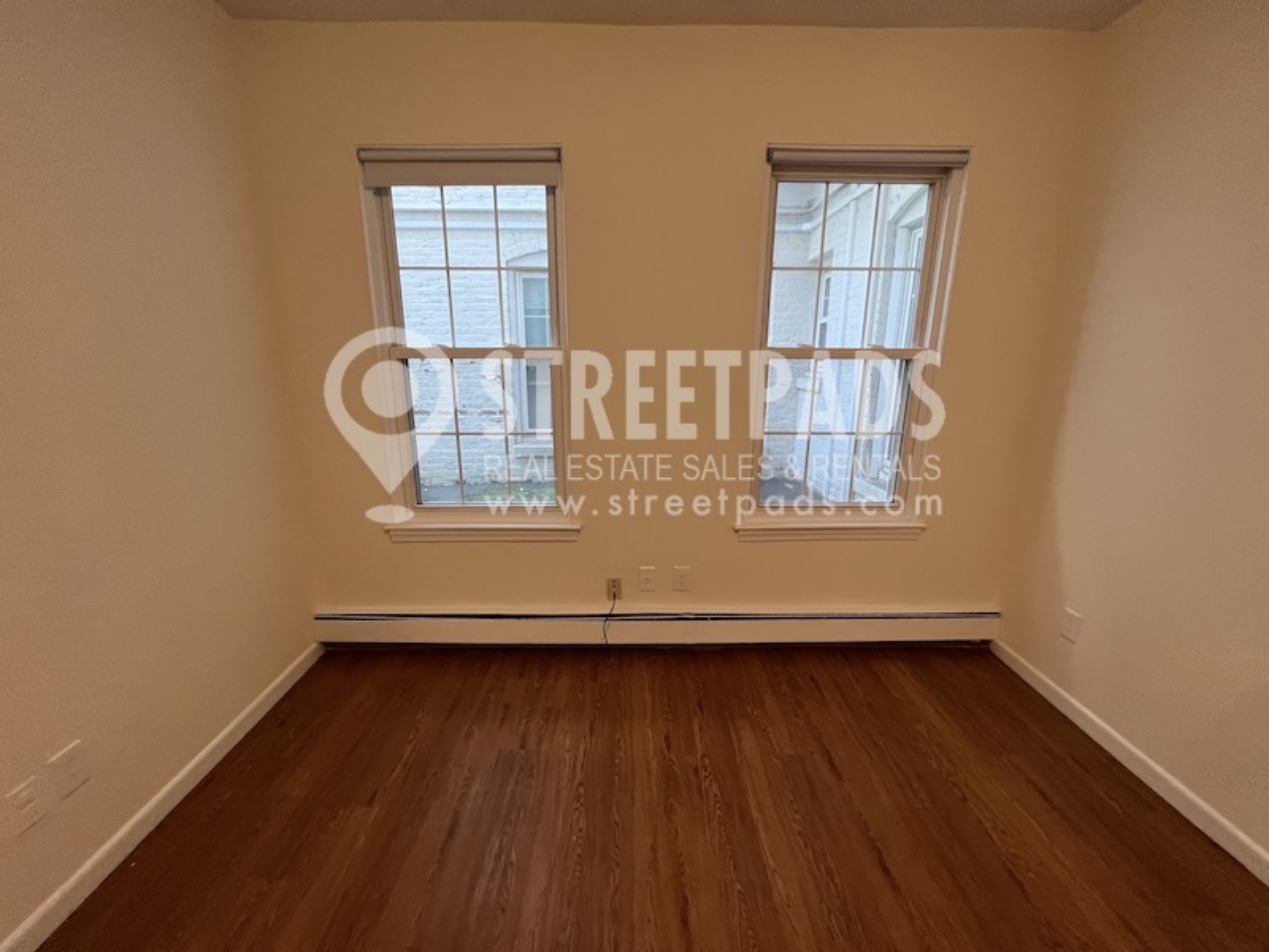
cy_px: 476
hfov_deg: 106.2
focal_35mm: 13
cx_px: 634
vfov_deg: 89.9
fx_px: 477
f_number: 1.8
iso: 200
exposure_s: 1/60
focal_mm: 1.57
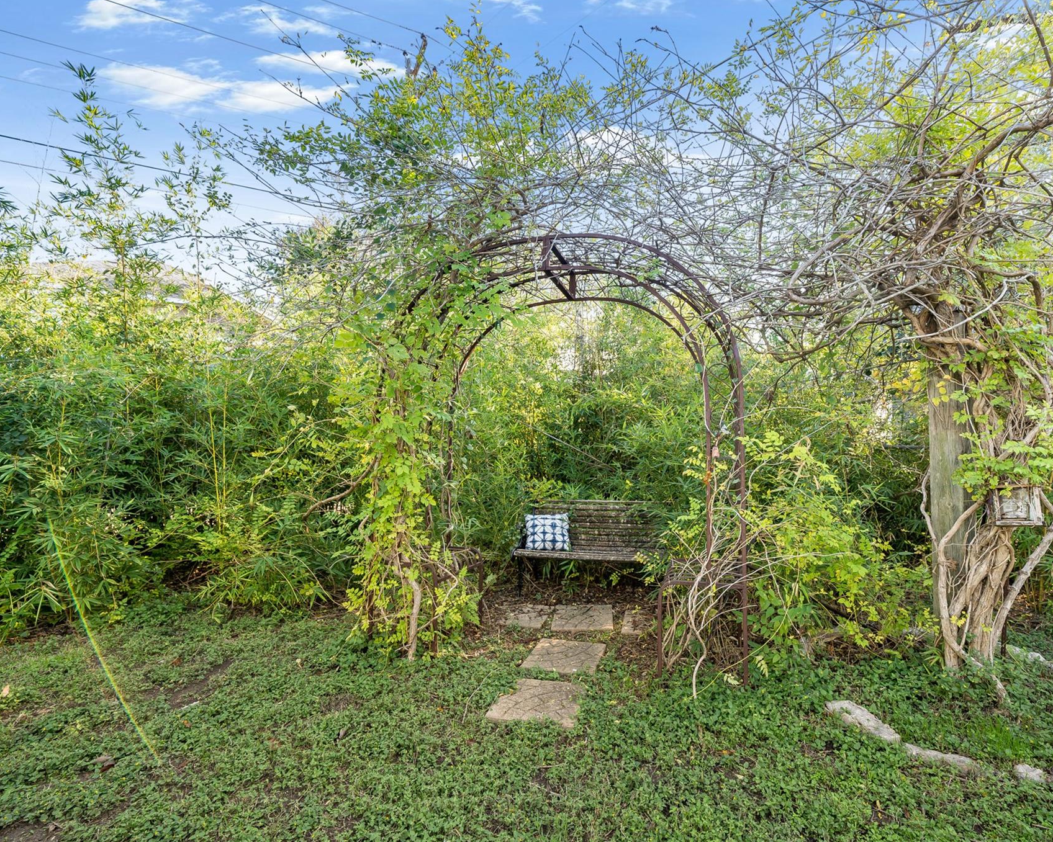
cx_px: 582
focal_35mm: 17
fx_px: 530
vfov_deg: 77.0
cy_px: 419
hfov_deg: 89.3
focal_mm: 15
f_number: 8
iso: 200
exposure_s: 1/25
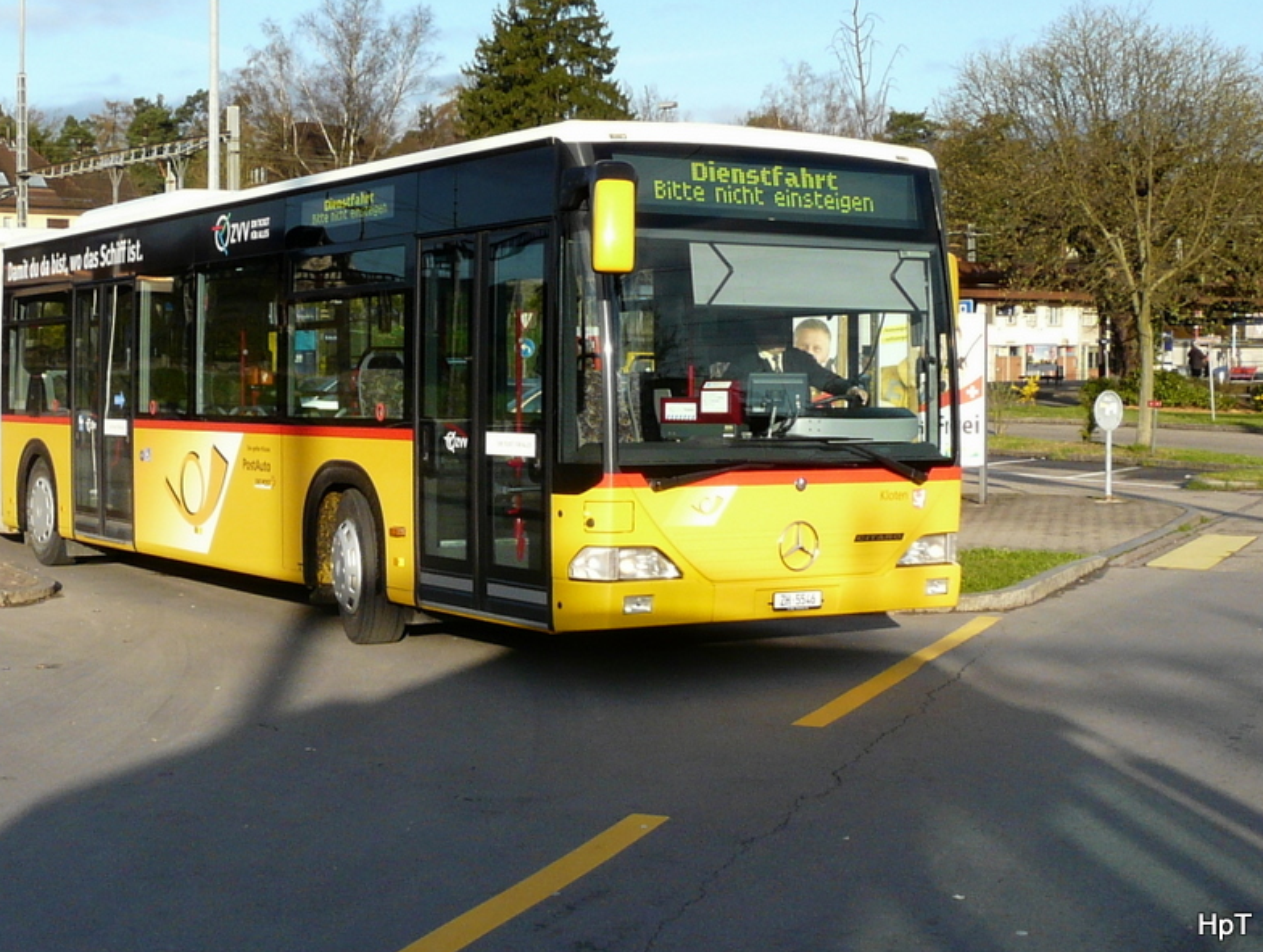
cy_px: 366
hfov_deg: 49.6
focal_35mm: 37
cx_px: 485
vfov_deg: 38.6
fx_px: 1352
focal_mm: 4.7
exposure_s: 1/200
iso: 100
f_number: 5.6
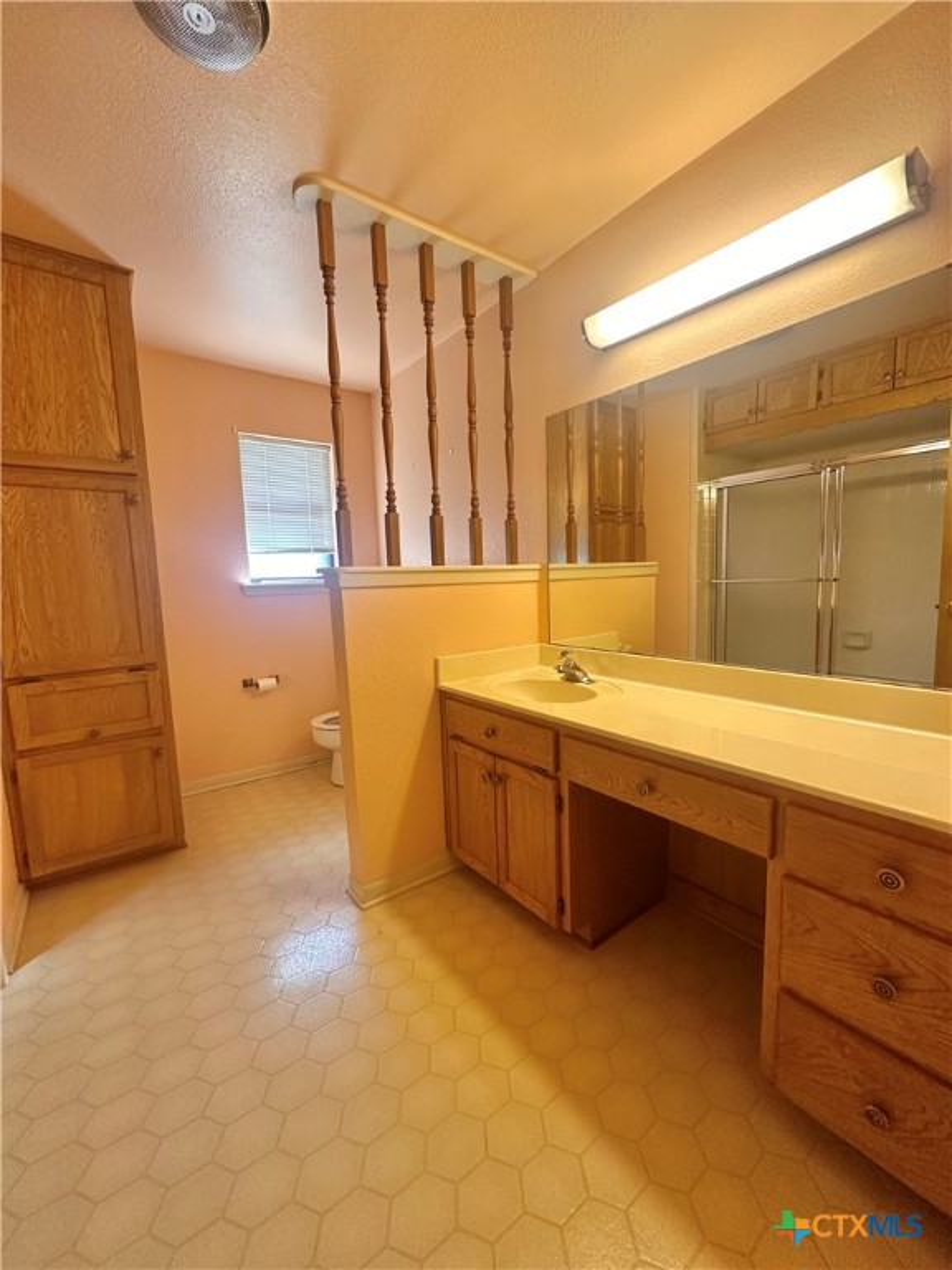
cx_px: 476
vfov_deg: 102.1
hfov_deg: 85.7
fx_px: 513
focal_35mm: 14
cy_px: 635
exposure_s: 1/120
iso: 250
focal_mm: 2.22
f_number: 2.2
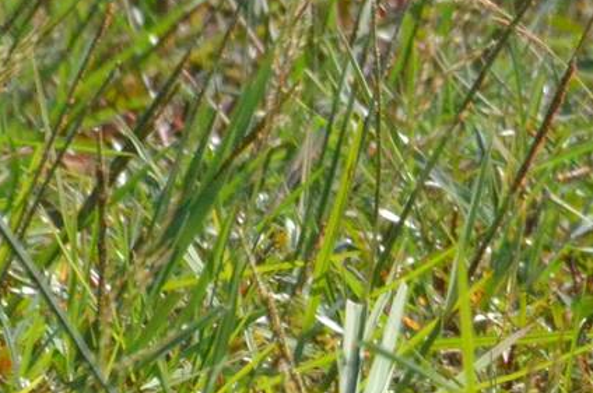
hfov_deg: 0.7
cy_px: 229
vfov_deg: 0.5
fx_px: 46512
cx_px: 750
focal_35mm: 2829
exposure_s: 1/2500
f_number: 13
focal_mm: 500
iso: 2500
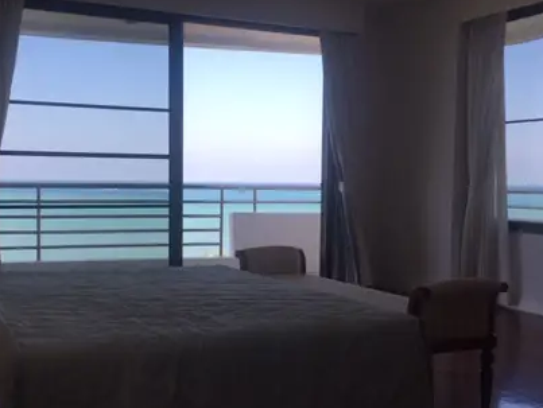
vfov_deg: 31.5
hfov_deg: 41.2
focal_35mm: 46
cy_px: 233
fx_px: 722
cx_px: 253
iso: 25
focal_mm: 4.15
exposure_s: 1/466
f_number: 2.2
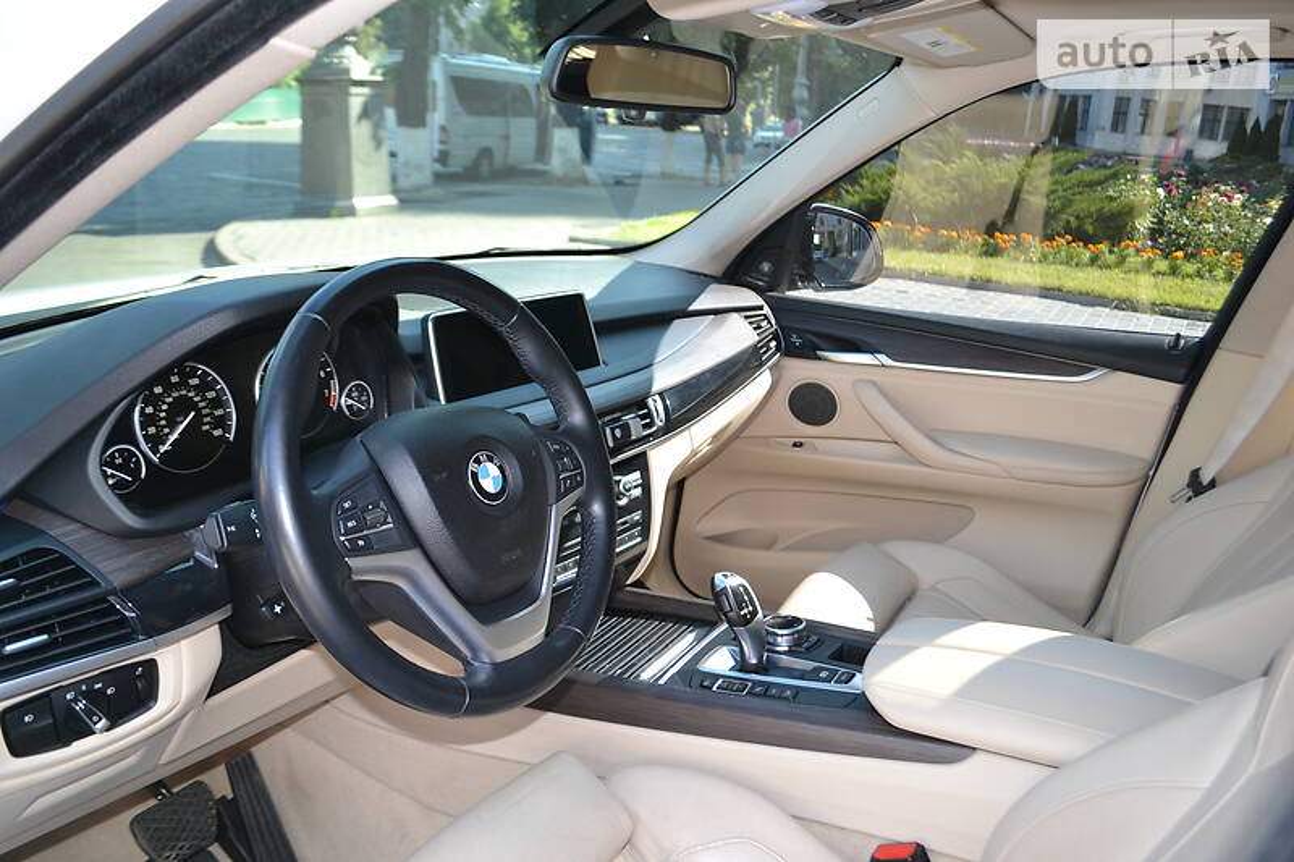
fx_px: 970
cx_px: 647
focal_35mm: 27
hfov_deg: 67.4
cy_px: 431
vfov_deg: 47.9
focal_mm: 18
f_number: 4
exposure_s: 1/125
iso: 360
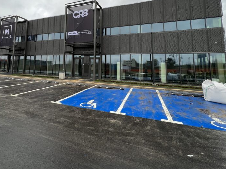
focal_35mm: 19
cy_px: 50
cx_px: 84
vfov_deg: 65.8
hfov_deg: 83.0
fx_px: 124
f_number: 1.8
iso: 50
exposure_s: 1/99
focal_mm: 1.57
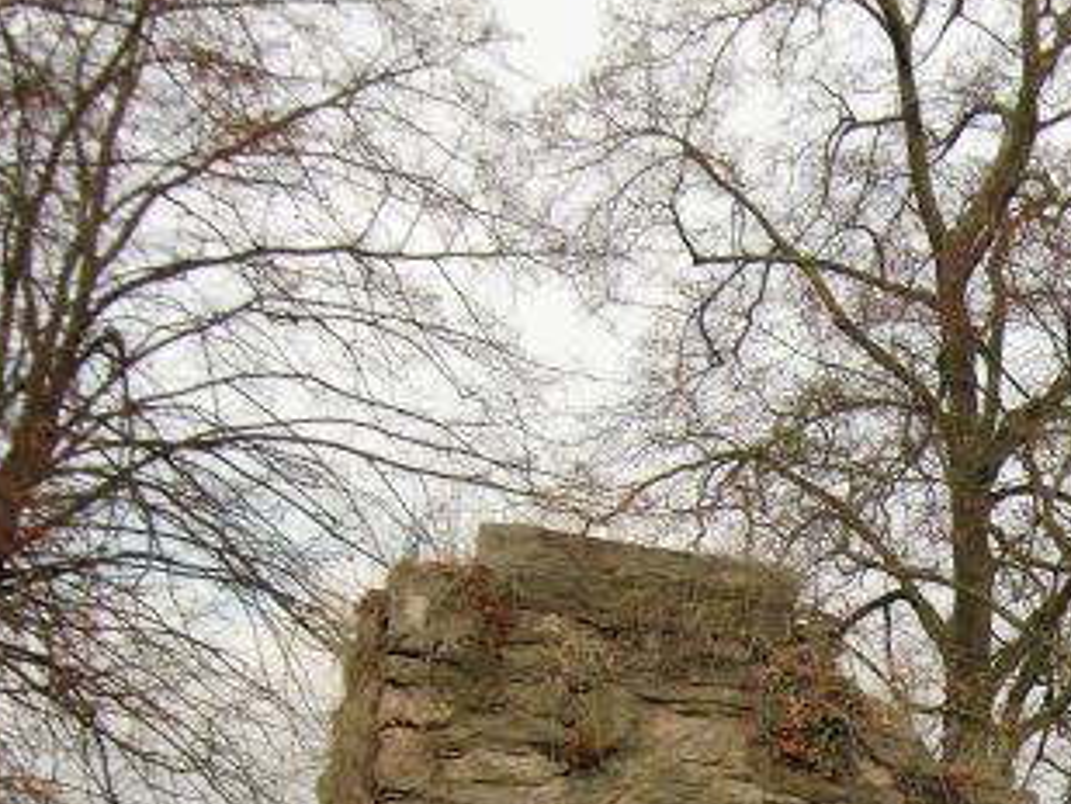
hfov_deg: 20.6
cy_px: 1012
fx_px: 2724
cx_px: 1341
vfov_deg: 16.0
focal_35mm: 88
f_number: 3.6
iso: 64
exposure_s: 1/400
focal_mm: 6.1
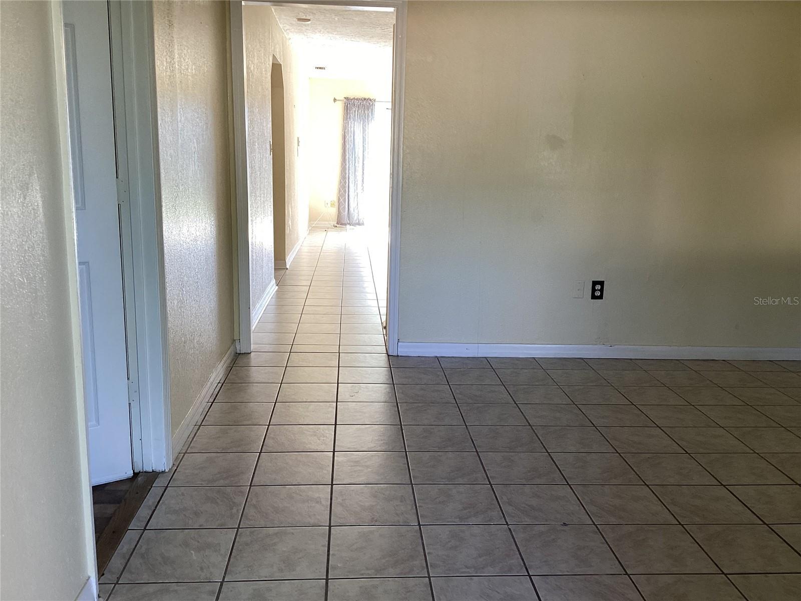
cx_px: 400
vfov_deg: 45.4
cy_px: 300
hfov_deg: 58.4
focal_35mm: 31
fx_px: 717
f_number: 2.4
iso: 80
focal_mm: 3.3
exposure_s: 1/120
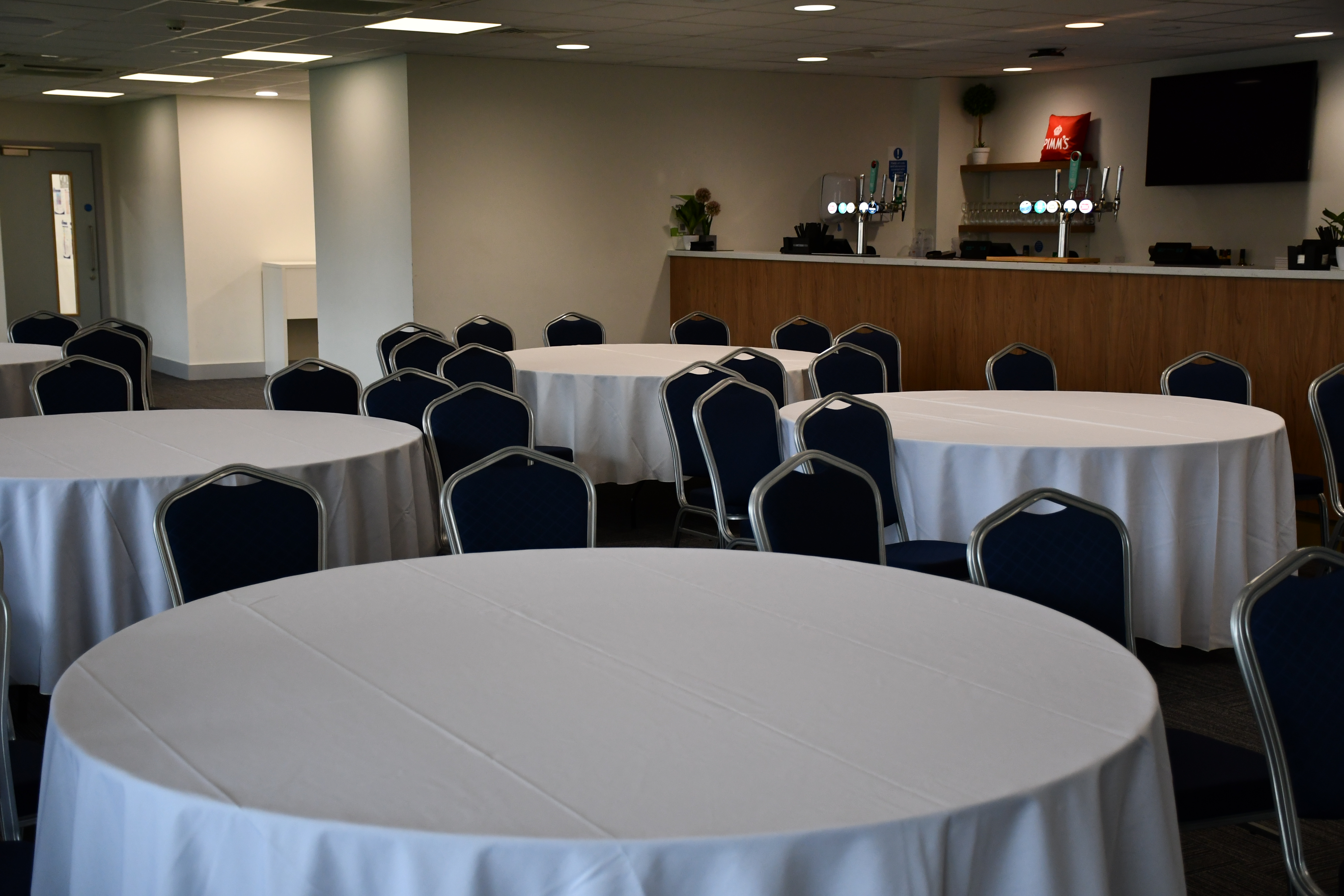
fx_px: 1792
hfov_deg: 41.1
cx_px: 672
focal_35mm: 48
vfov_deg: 28.1
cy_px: 448
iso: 1000
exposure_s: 1/125
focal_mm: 32
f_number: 4
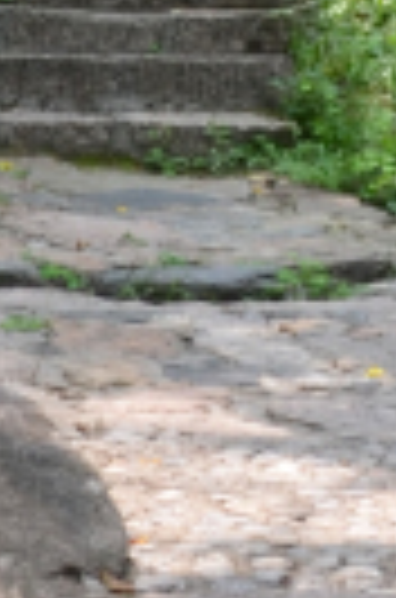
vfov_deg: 9.2
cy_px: -652
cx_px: 482
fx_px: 3450
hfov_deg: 6.5
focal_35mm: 208
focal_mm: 18
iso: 200
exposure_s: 1/160
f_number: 6.3
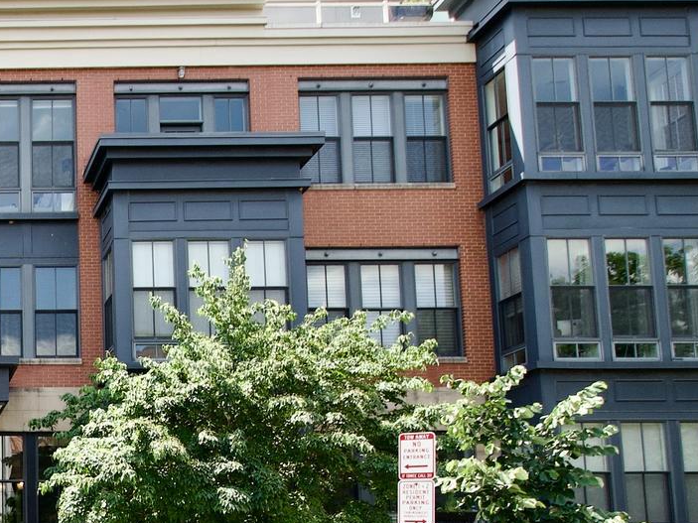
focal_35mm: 42
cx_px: -134
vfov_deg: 32.7
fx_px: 847
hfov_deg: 35.5
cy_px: 467
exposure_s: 1/500
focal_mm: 10
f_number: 7.1
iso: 320
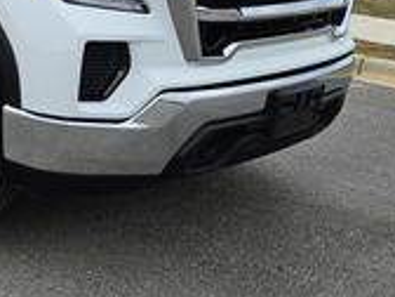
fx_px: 787
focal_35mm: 69
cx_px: -92
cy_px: 71
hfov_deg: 25.1
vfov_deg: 21.1
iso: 25
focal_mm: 5.4
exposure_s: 1/355
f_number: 1.8
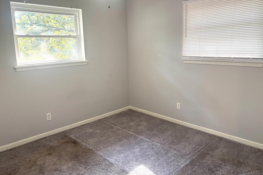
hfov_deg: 65.5
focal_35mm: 28
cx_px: 132
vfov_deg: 46.3
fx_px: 205
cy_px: 77
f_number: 1.6
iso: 80
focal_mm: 5.96
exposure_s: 1/60
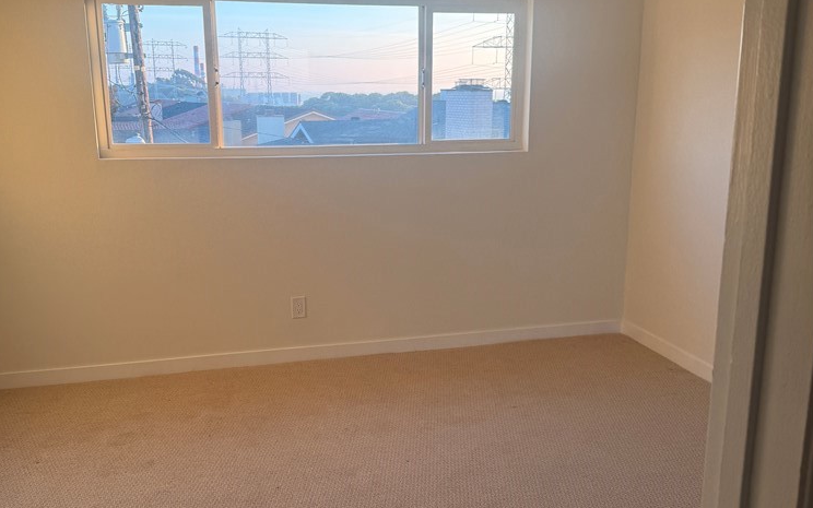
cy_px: 265
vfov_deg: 36.3
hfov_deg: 55.3
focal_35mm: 35
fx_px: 775
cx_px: 398
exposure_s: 1/221
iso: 100
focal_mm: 6.76
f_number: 1.78
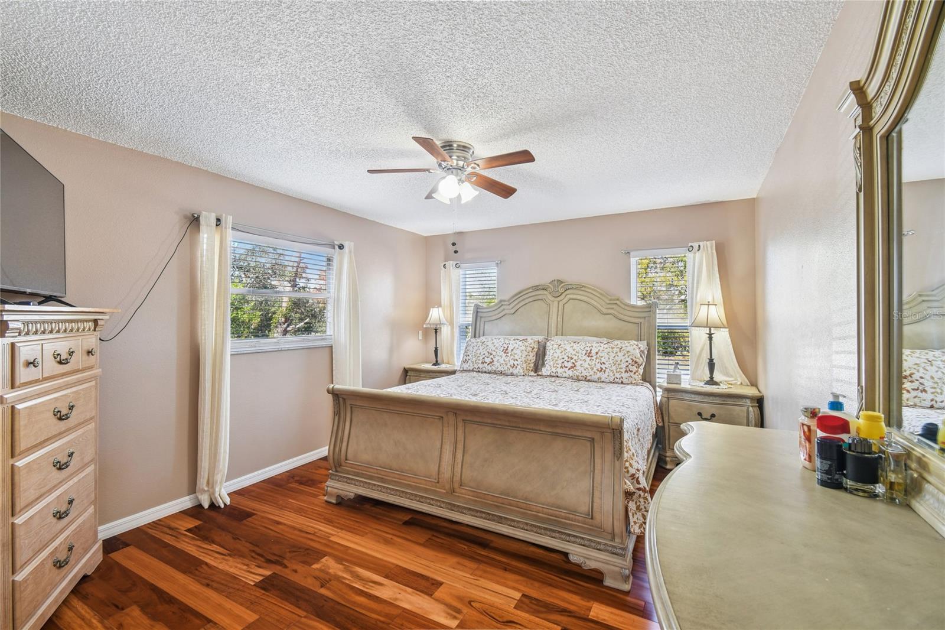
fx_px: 394
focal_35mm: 15
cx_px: 472
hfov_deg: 100.4
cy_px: 315
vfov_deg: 77.3
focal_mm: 10
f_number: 7.1
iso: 100
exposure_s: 1/2.5
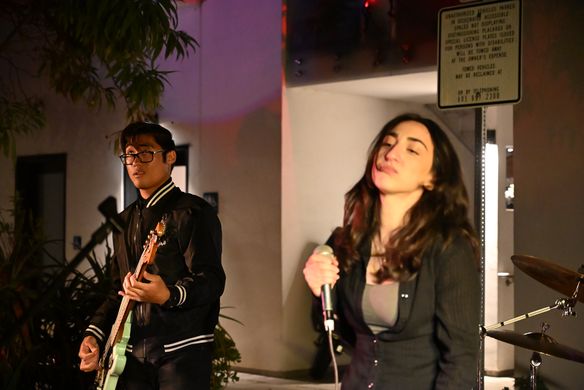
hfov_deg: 28.8
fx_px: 1135
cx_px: 292
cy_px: 195
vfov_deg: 19.5
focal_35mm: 70
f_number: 4
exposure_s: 1/125
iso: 11400
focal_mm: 70
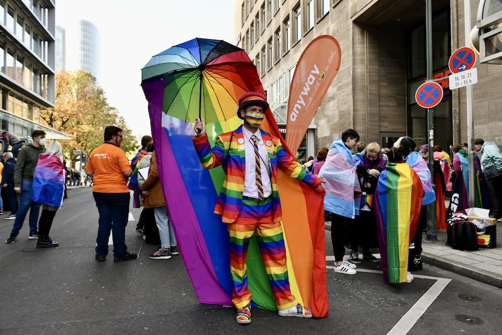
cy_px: 168
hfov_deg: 69.4
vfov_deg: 49.6
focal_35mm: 26
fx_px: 363
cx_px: 251
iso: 320
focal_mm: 26
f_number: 3.5
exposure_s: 1/400
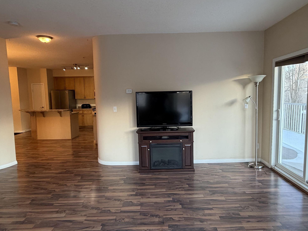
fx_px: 196
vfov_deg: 61.1
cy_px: 110
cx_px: 165
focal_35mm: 22
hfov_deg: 76.3
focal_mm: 2.22
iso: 250
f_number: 2.2
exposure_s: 1/120
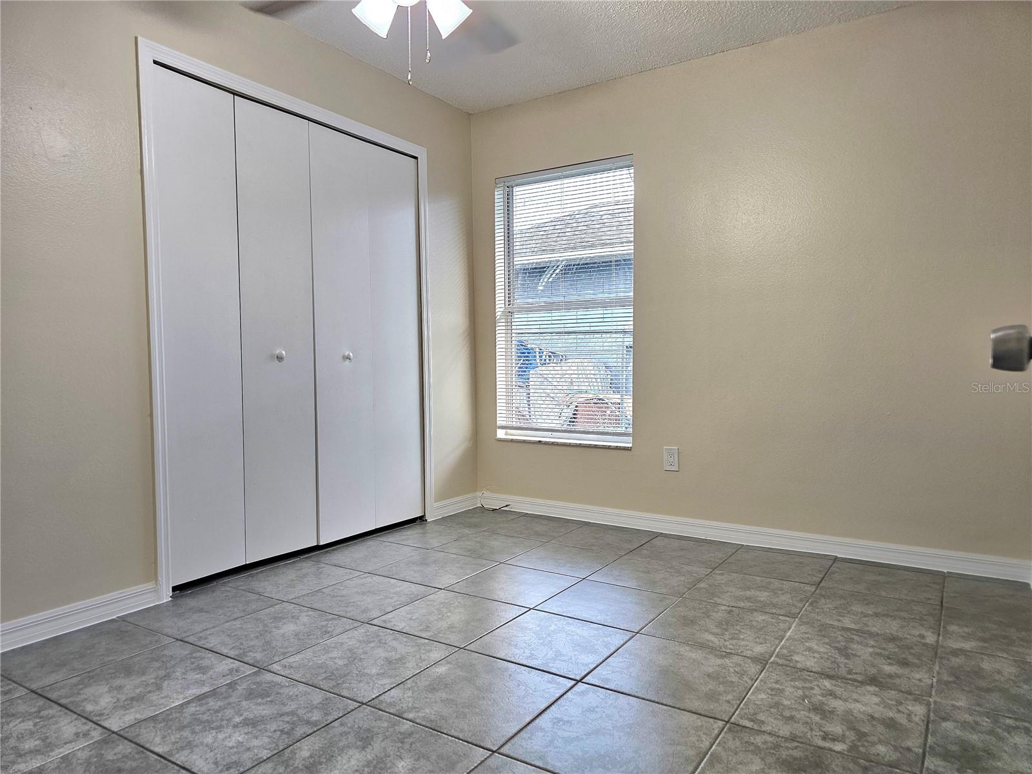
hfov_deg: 73.9
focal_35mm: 23
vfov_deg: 58.9
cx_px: 516
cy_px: 387
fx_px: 686
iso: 200
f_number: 1.7
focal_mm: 6.3
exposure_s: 1/120
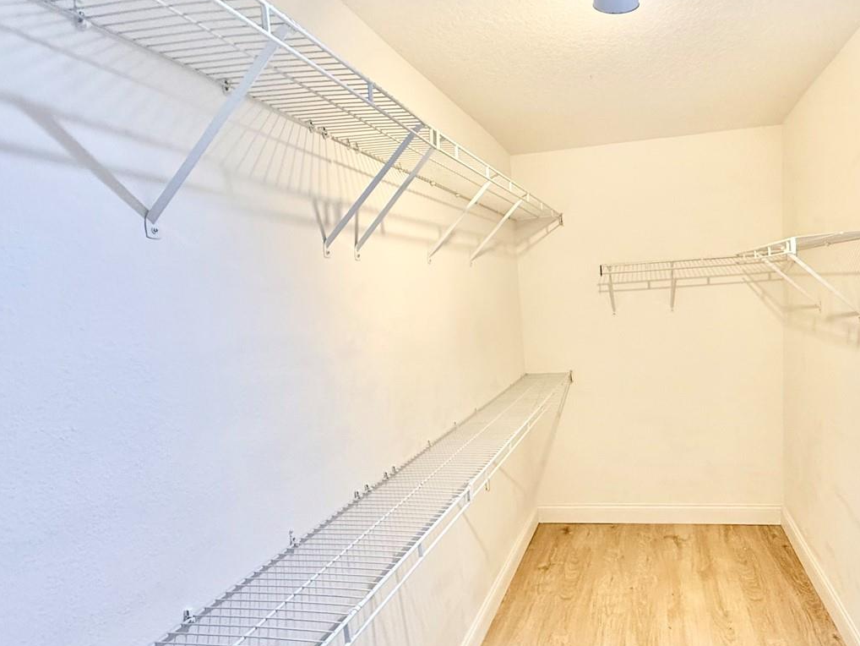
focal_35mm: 22
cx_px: 564
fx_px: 547
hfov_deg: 74.3
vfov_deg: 60.9
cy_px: 365
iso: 200
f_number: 2.2
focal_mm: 2.22
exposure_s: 1/60
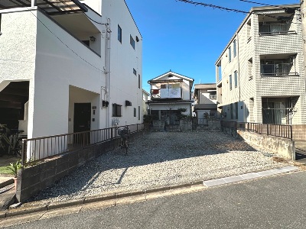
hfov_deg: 102.1
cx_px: 153
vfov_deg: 85.7
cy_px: 114
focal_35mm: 14
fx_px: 124
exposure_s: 1/1103
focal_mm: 2.22
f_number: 2.2
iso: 40
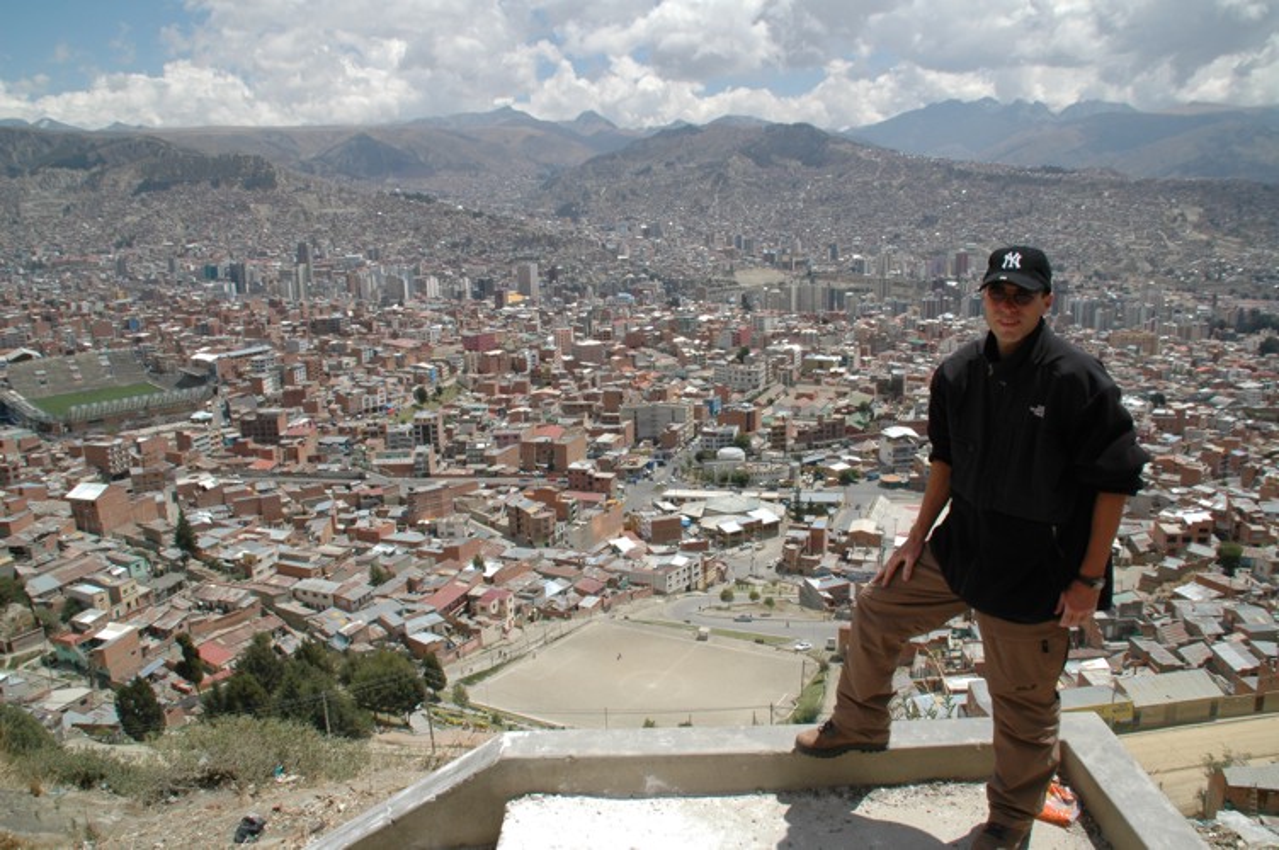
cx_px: 640
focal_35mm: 27
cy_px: 425
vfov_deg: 47.8
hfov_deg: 67.4
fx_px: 958
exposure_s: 1/400
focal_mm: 18
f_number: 10
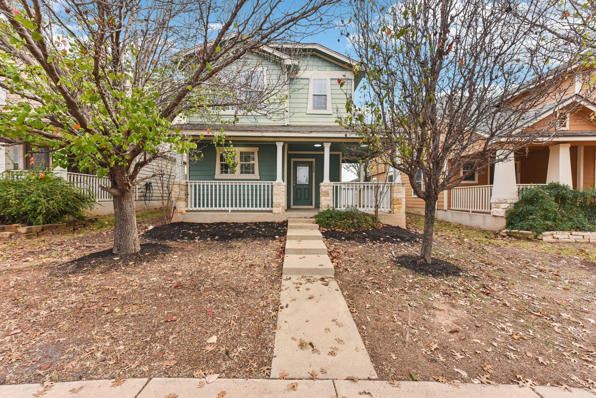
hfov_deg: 104.2
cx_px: 298
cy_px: 199
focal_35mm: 14
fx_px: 232
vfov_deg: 81.2
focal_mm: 14
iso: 400
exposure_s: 1/320
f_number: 8
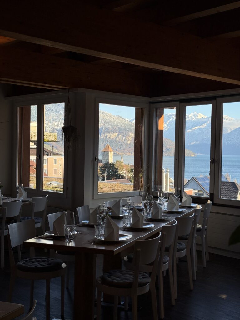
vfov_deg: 39.7
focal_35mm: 48
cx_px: 120
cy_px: 160
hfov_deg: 30.3
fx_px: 444
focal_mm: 6.76
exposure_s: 1/865
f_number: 1.78
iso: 64
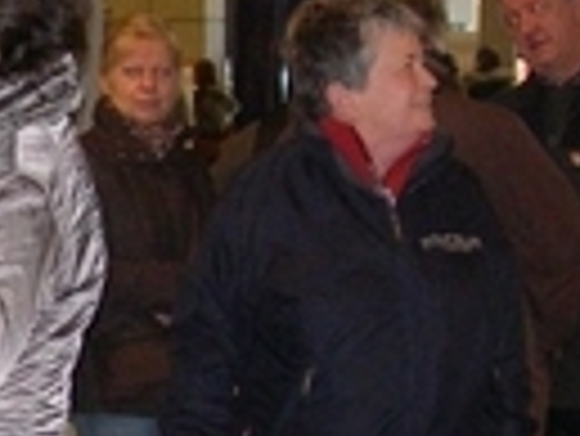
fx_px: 2968
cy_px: 521
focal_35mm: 177
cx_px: -126
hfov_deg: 10.9
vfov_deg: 8.3
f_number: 2.8
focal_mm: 7.8
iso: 200
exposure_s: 1/60.1
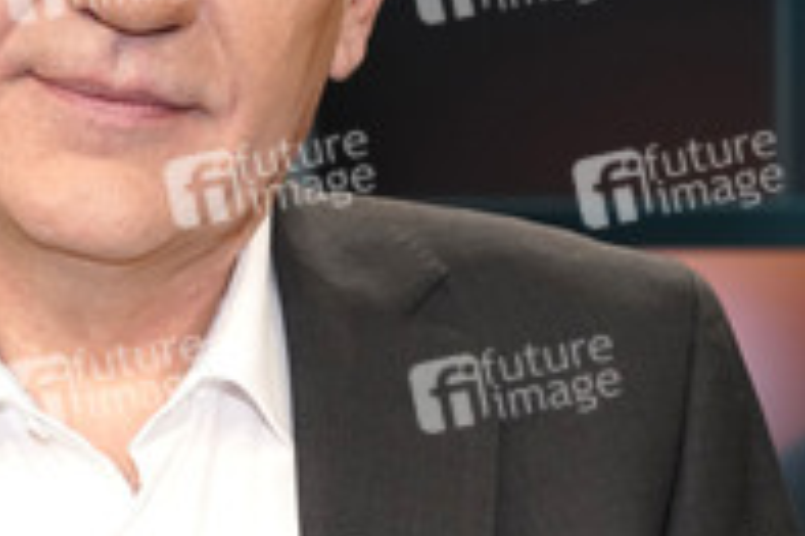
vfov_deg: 12.1
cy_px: 78
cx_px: 161
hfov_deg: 18.1
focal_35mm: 112
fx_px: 2502
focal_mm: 49
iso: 2000
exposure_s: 1/125
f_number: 5.6
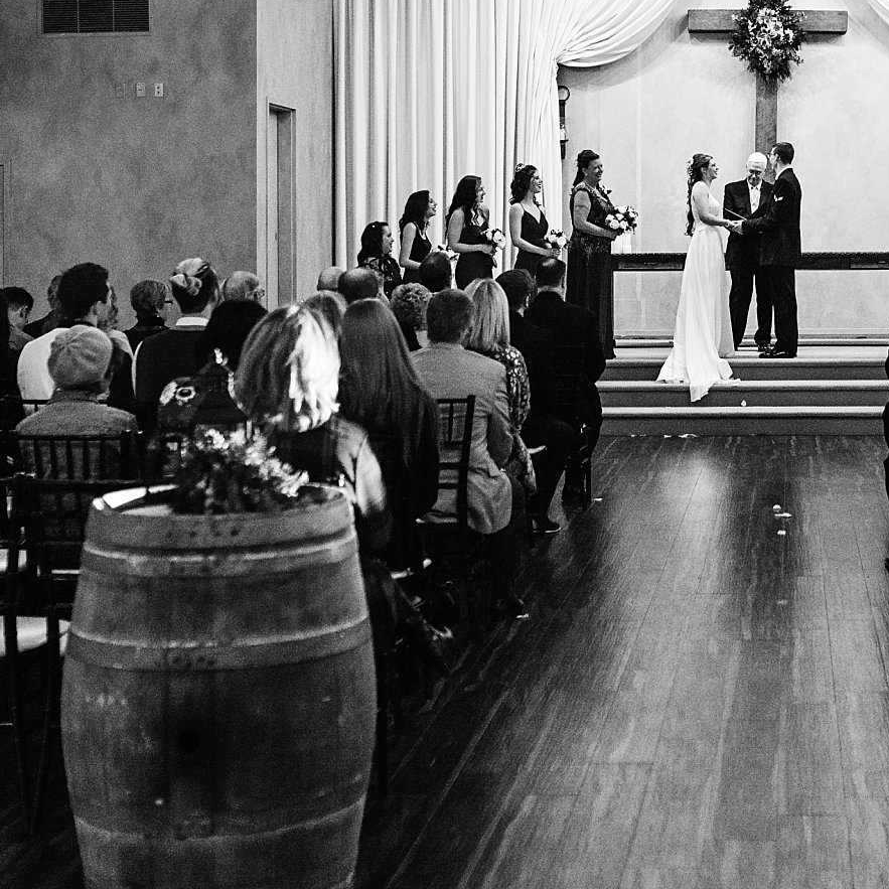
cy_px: 208
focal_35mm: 69
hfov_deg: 24.4
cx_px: 773
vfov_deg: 24.7
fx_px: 2005
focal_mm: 35
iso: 800
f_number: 2.5
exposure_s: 1/320
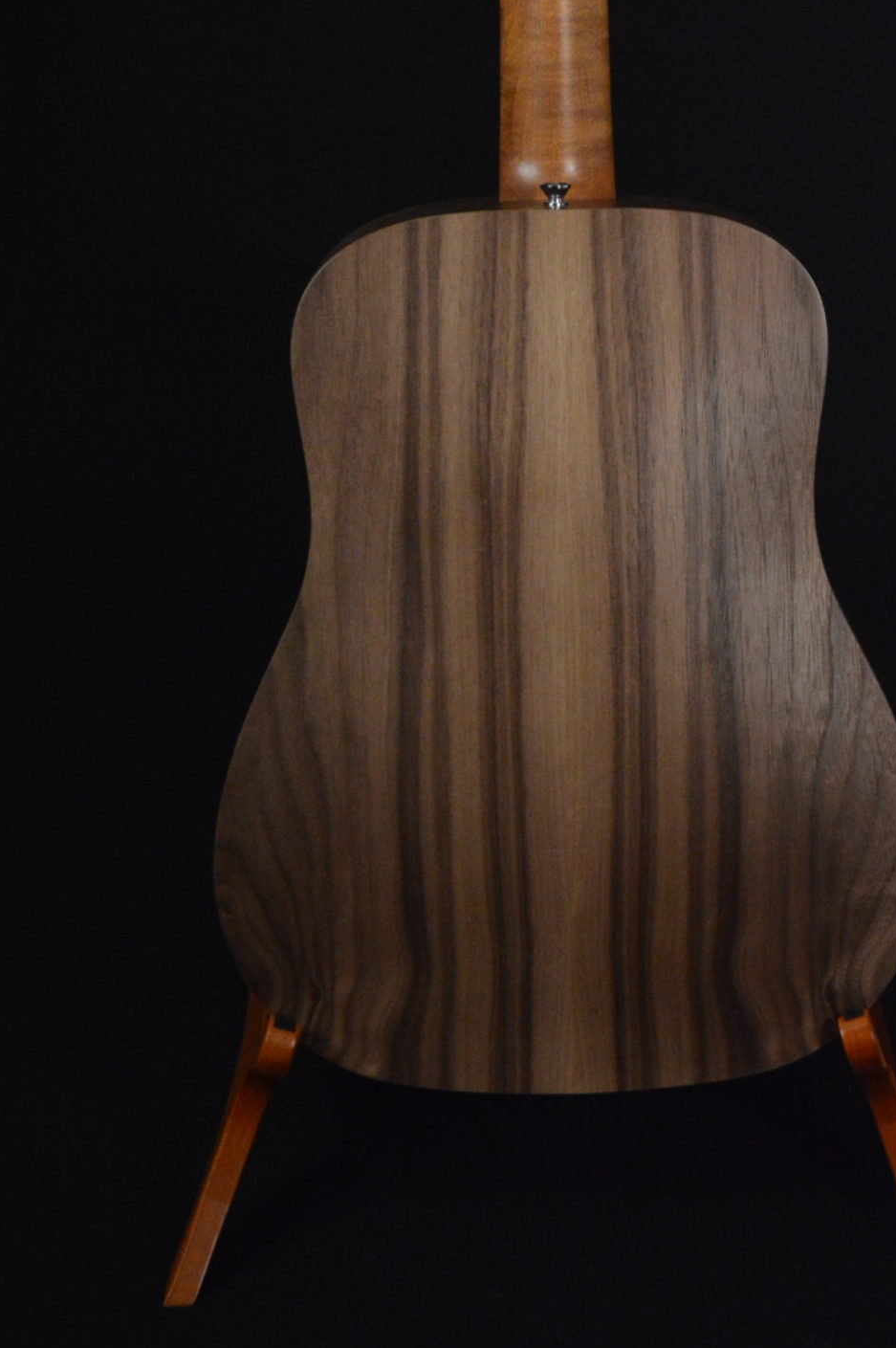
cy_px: 304
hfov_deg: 12.5
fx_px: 4076
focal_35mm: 109
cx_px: 567
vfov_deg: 18.6
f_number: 6.3
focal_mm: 40
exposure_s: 1/60
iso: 1600
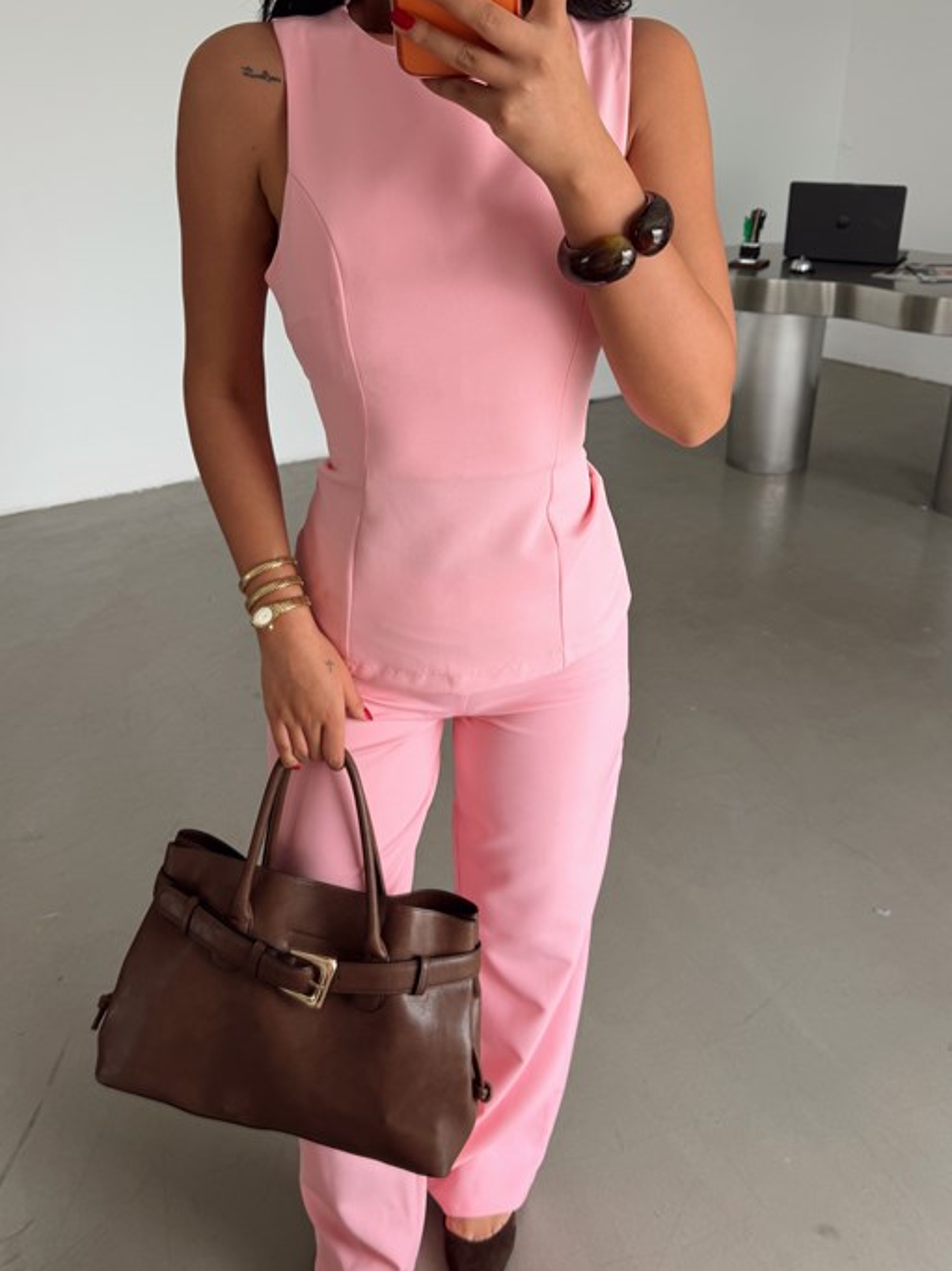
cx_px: 425
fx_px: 1064
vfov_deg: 61.7
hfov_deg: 48.1
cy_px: 613
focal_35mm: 29
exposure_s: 1/121
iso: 50
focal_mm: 6.76
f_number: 1.78
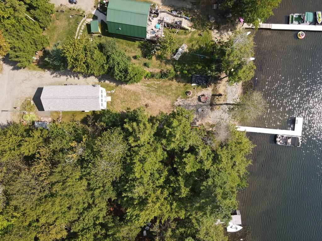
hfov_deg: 71.6
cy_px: 120
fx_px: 223
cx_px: 161
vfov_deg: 56.8
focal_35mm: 24
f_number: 2.8
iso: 100
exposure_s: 1/350
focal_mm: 4.5
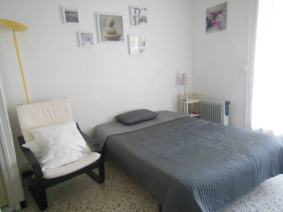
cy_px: 106
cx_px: 142
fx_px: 204
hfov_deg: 69.4
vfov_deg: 54.9
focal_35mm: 25
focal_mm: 4.5
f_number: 3.5
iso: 800
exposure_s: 1/5
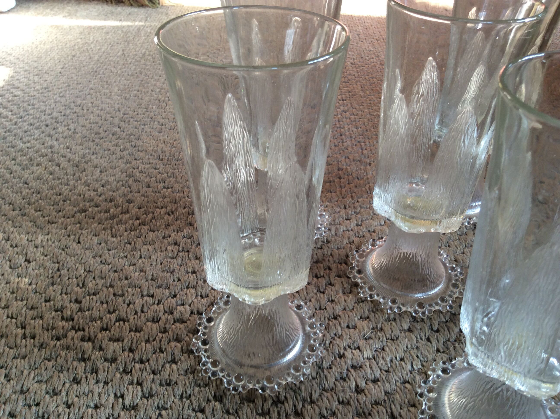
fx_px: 517
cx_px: 280
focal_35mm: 32
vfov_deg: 44.1
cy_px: 210
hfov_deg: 56.9
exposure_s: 1/33
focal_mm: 3.3
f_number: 2.4
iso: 40
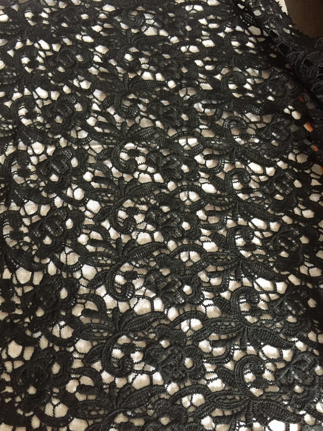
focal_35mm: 29
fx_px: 361
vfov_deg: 61.7
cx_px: 162
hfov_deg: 48.2
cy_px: 216
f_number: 2.2
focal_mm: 4.15
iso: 200
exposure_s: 1/33
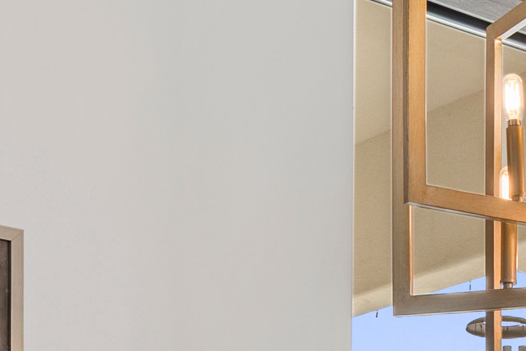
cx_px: 520
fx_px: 1797
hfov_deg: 16.3
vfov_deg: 10.1
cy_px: 750
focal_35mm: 123
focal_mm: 19
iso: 320
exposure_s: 1/10
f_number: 9
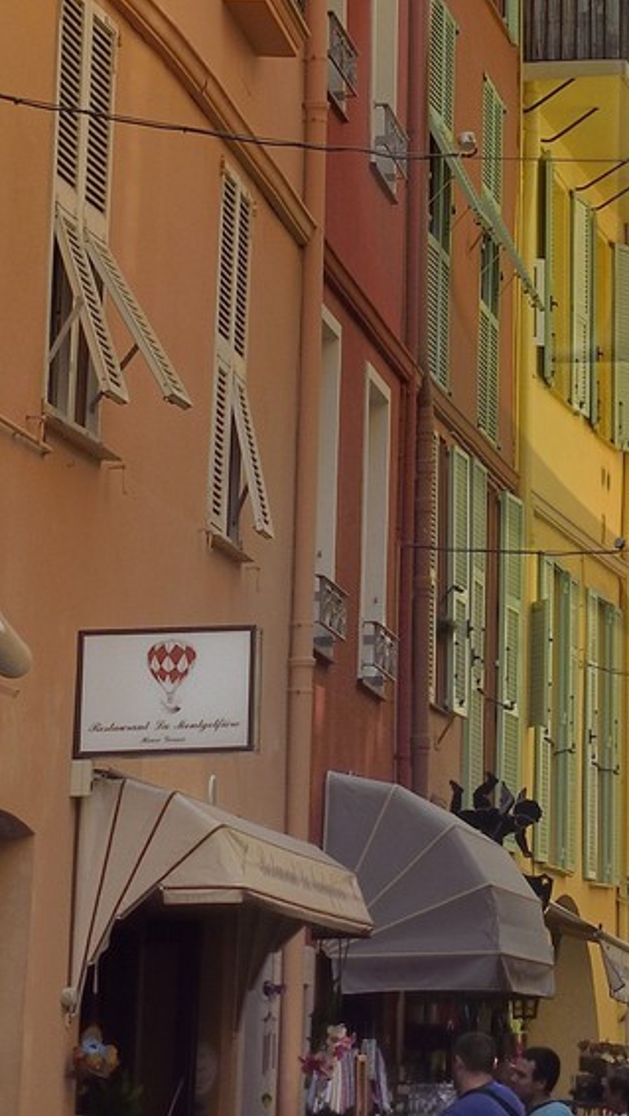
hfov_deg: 8.4
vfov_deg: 15.0
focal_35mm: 142
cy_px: 122
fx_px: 4204
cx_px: 968
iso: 400
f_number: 22
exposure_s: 1/125
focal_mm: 48
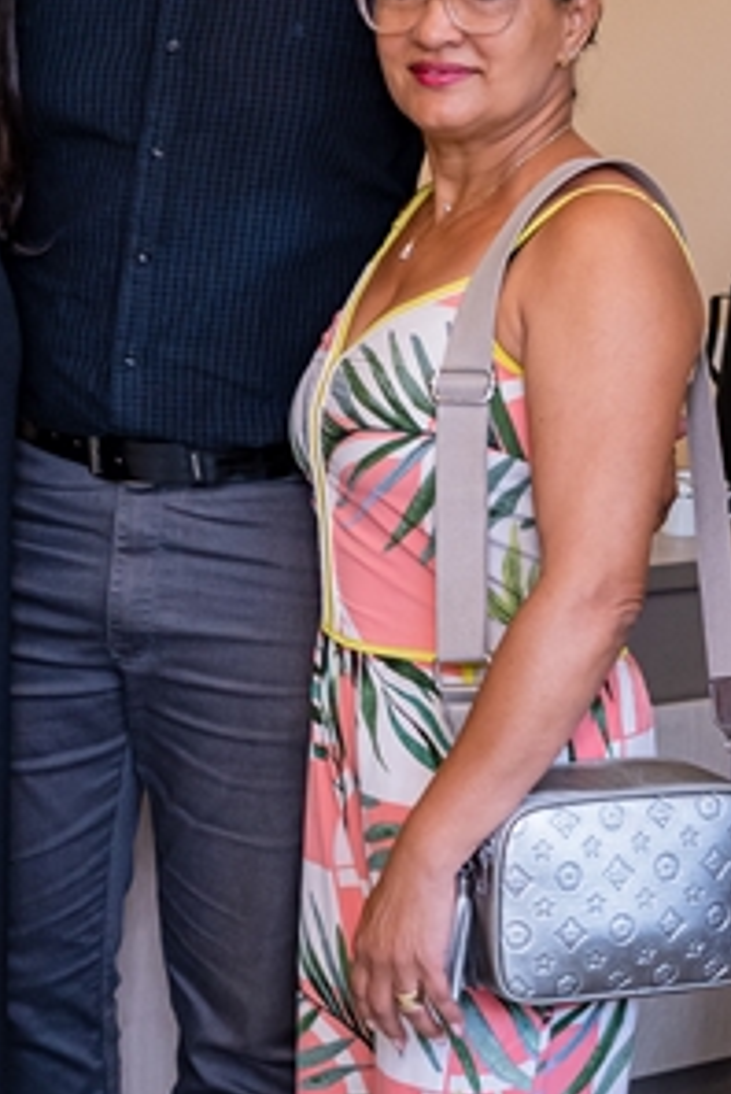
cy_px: 590
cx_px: 33
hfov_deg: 15.0
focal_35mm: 90
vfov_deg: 22.6
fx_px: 2735
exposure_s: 1/500
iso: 800
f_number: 2.8
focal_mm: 24
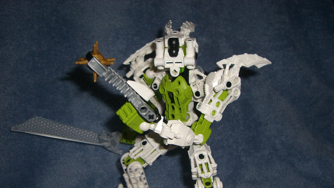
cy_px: 125
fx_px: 372
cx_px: 169
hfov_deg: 48.4
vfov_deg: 28.2
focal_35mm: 42
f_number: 2.7
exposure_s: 1/60
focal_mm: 6.2
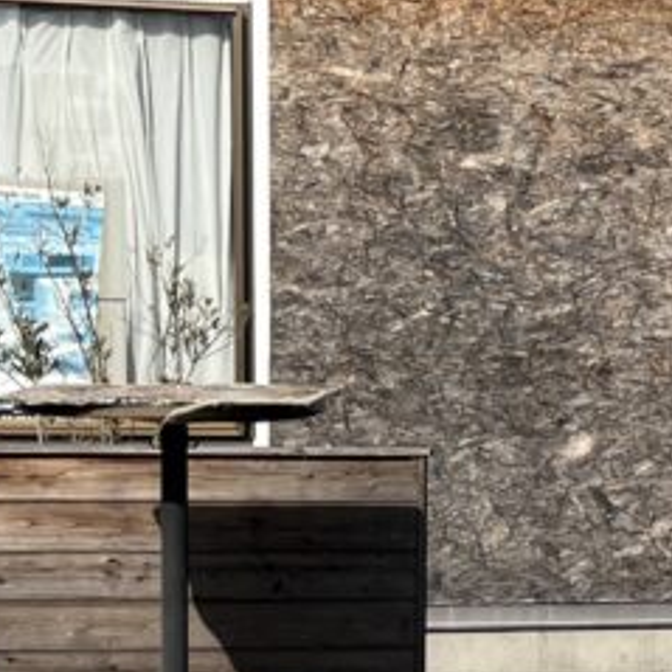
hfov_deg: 12.2
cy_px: 478
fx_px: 2701
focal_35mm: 123
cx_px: 1448
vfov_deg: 14.1
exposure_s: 1/5319
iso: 50
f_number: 1.6
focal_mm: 5.1
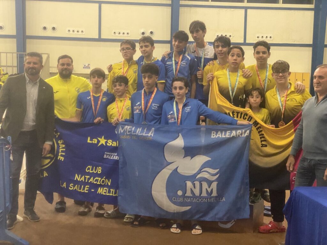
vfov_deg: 28.0
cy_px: 122
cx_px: 164
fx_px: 491
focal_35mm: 52
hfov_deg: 36.8
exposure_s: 1/50
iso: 320
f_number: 2
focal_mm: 6
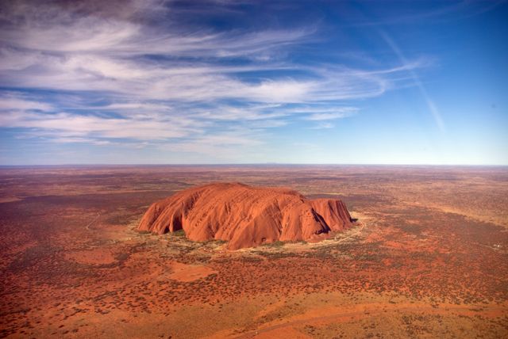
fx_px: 381
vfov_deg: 48.0
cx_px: 254
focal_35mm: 27
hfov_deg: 67.3
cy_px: 170
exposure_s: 1/180
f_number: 6.7
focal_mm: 18
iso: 100
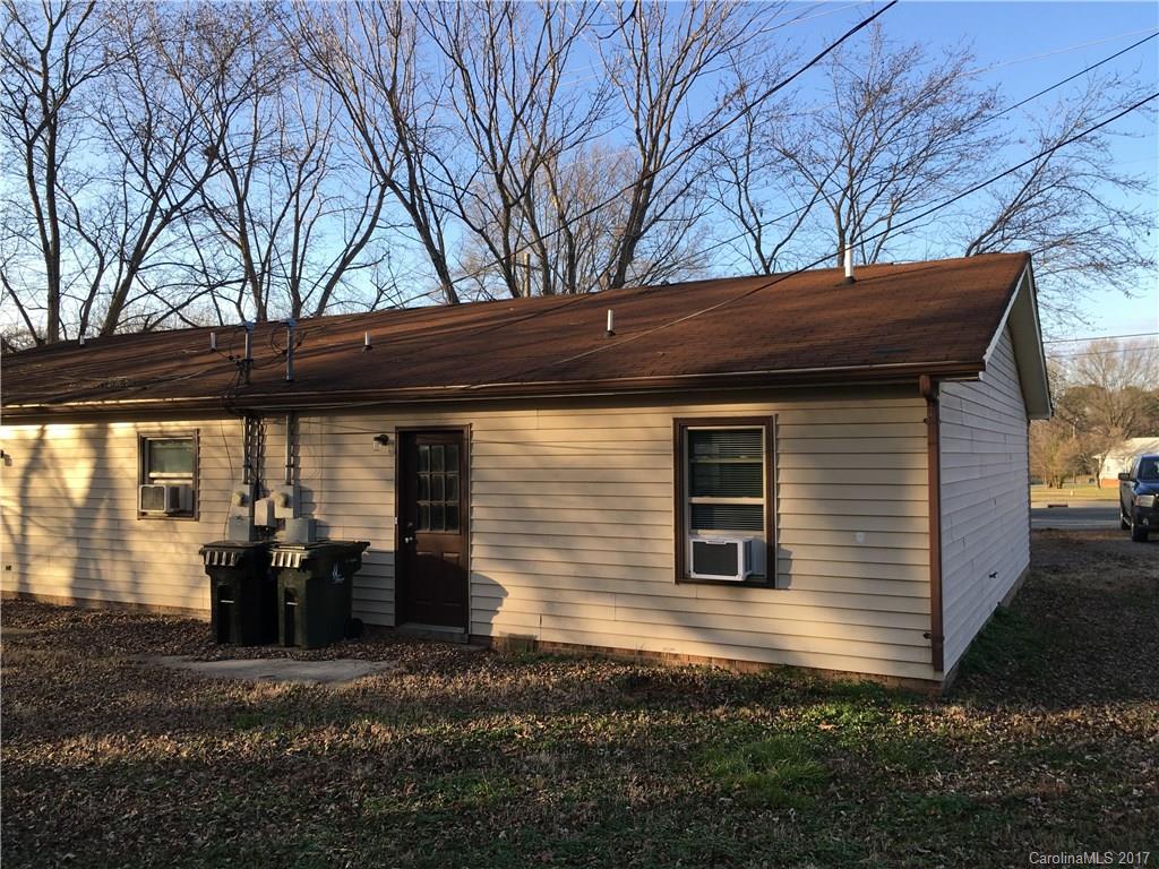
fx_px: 971
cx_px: 580
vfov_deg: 48.2
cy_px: 434
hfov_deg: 61.7
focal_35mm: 29
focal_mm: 4.15
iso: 25
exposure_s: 1/364
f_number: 2.2
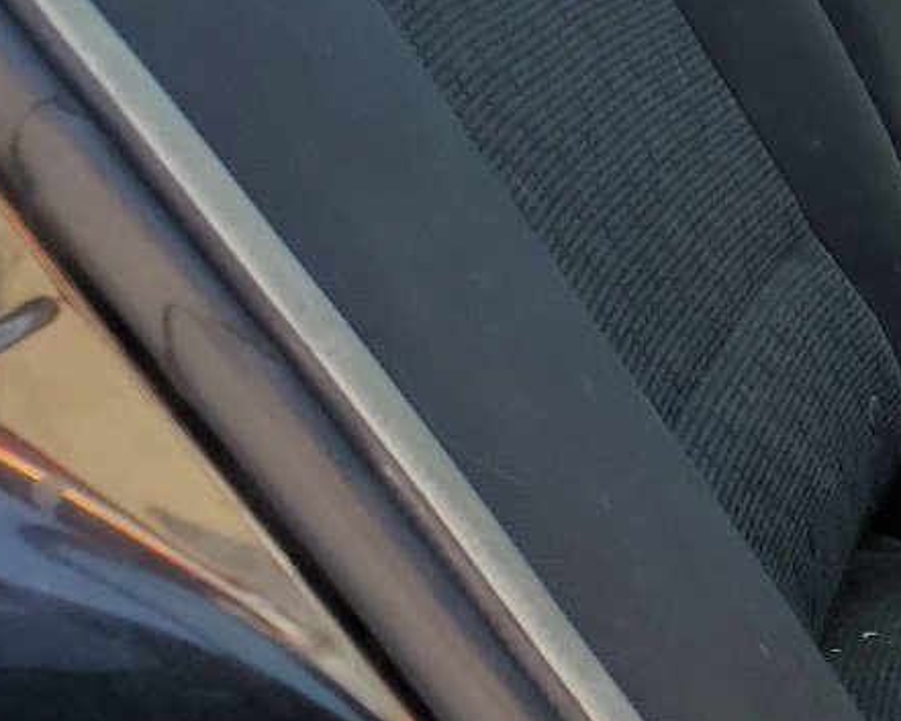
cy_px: -88
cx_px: 1545
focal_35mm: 92
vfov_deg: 16.2
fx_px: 2454
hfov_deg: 17.5
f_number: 1.5
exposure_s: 1/357
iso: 50
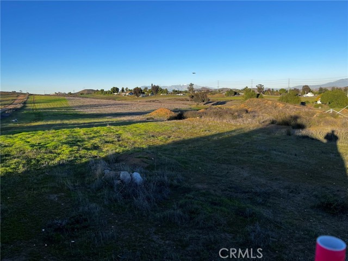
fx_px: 261
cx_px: 174
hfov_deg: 67.3
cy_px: 130
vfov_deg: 53.1
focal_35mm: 26
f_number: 1.6
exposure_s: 1/1802
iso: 50
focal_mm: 5.1
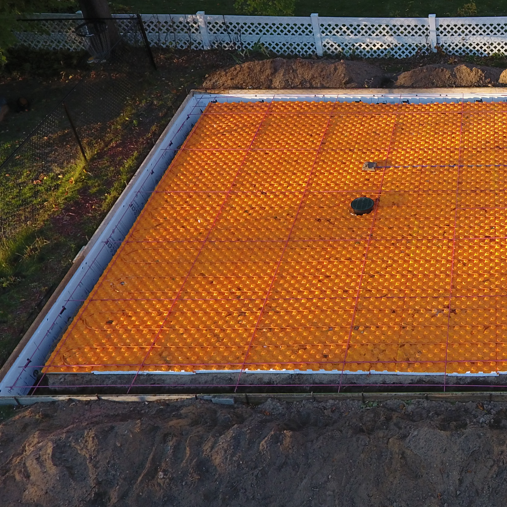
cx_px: 520
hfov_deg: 34.5
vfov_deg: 38.1
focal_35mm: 44
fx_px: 729
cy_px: 193
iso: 100
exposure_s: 1/122
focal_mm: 3.61
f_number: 2.8
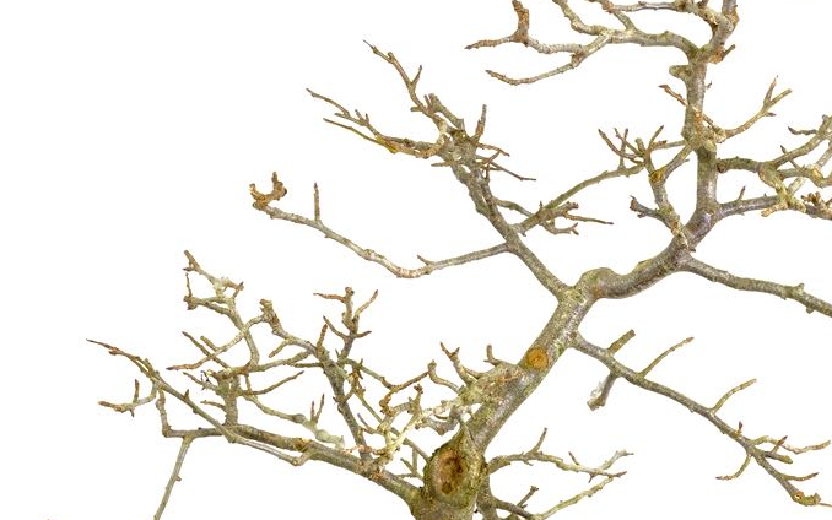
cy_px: 318
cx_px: 523
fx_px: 3492
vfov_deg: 8.5
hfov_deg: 13.6
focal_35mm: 154
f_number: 11
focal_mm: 53
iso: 800
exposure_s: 1/20
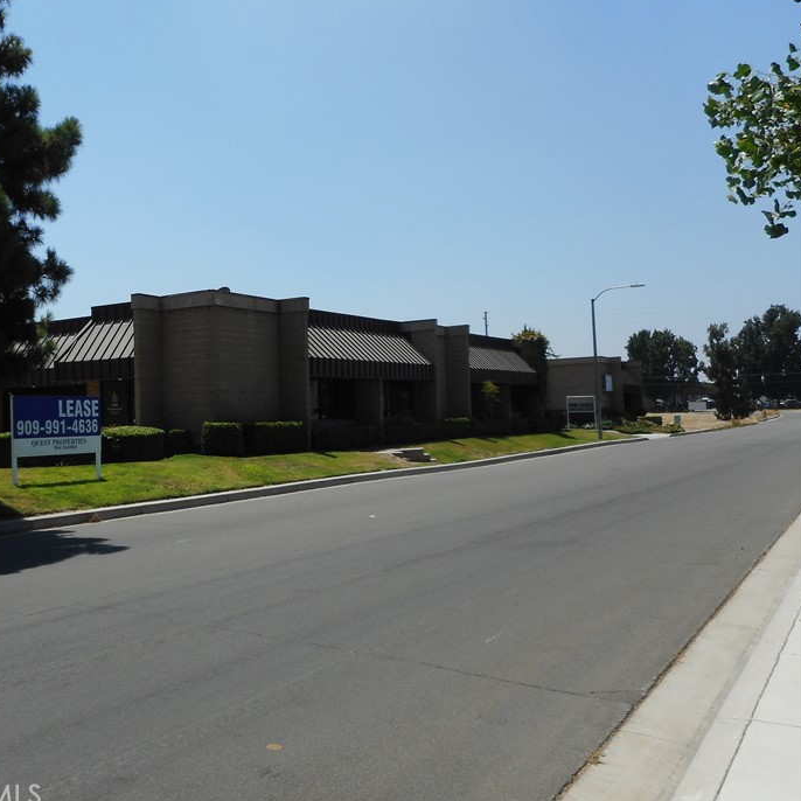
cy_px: 363
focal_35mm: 33
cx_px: 210
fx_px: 864
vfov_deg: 49.7
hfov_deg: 48.0
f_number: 3.7
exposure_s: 1/1000
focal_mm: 4.5
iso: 80
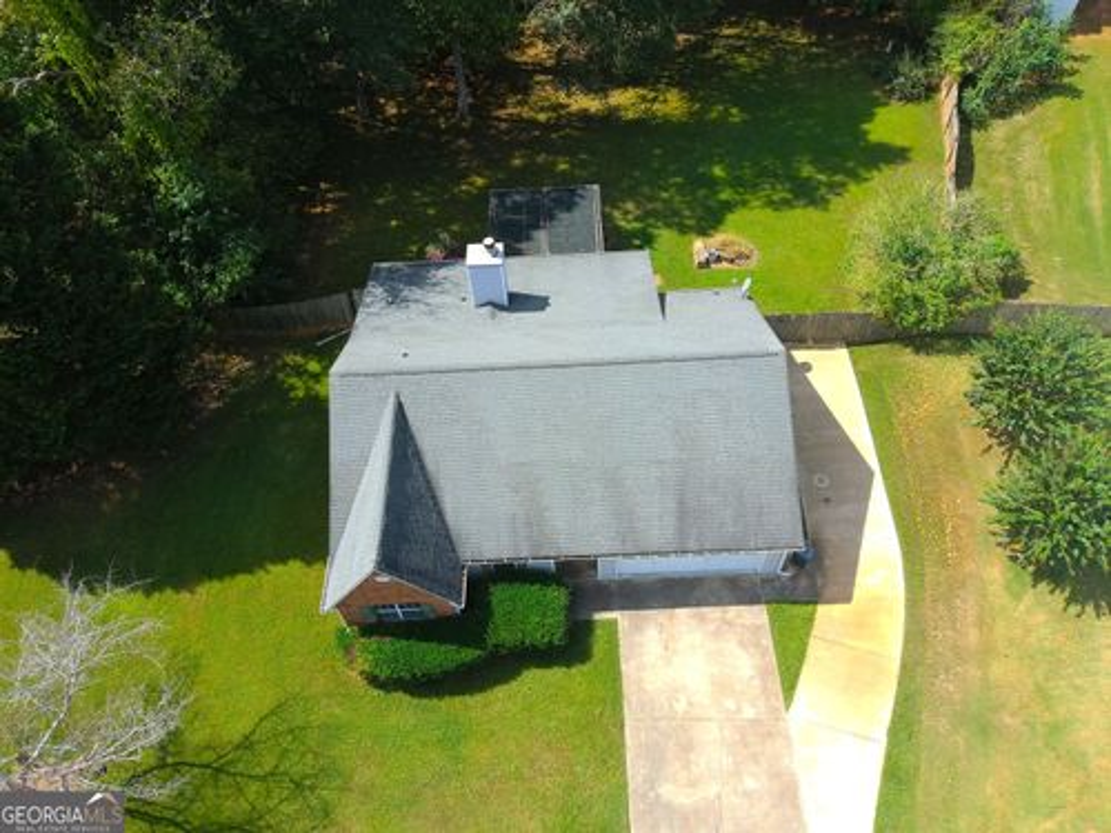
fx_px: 834
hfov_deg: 67.3
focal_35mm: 26
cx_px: 556
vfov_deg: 53.1
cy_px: 416
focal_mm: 4.74
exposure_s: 1/640
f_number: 1.8
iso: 100
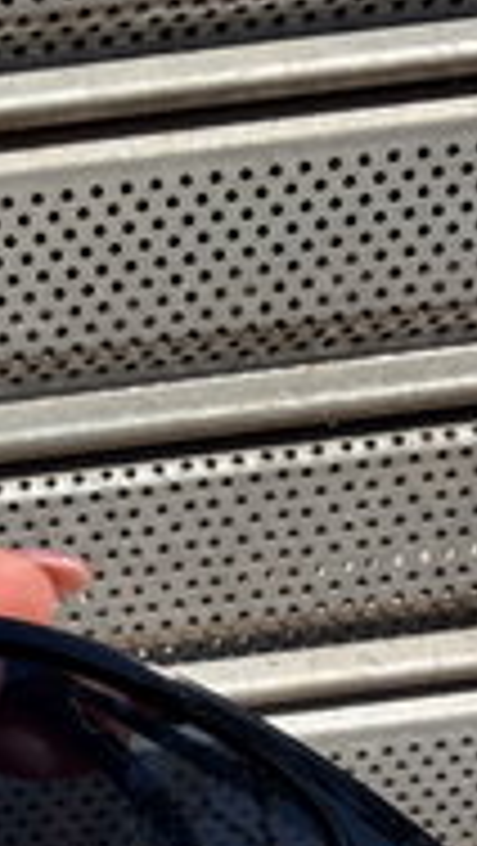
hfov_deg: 15.4
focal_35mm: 74
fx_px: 1661
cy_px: 817
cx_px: -189
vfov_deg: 27.2
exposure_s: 1/777
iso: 25
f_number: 2.2
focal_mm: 2.22
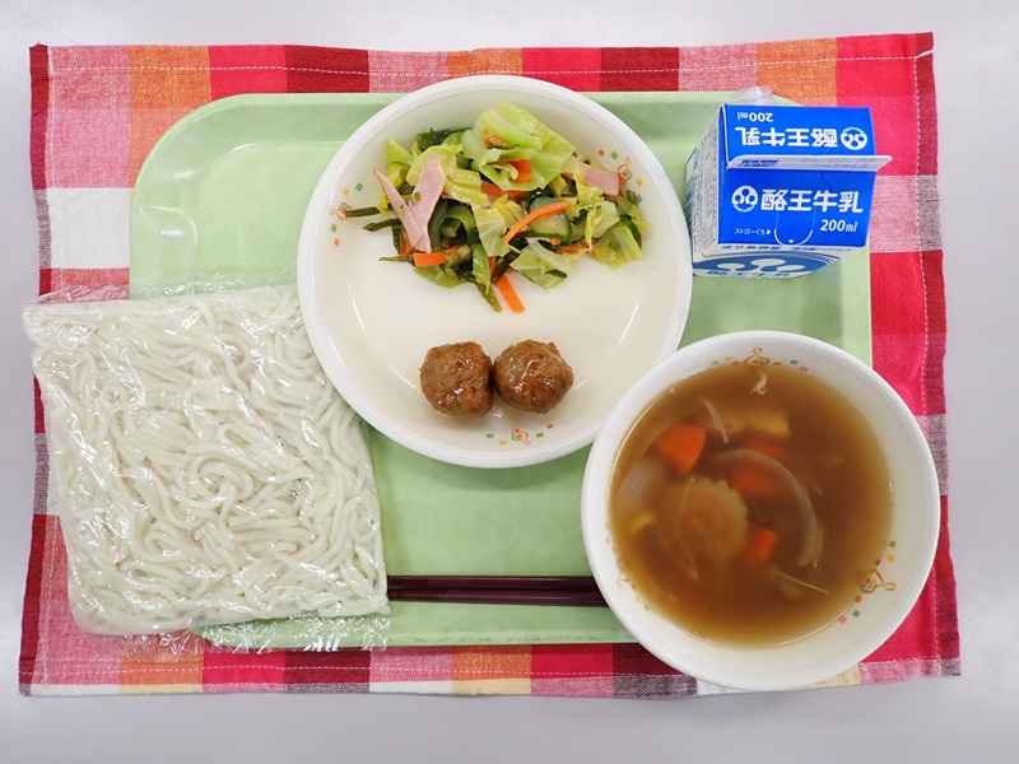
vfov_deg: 54.9
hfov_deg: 69.4
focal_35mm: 25
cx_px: 510
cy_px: 382
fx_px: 736
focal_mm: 4.5
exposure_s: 1/125
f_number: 2
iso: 125
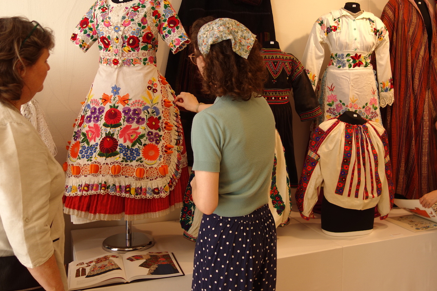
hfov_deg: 49.0
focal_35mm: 39
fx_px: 473
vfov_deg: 34.2
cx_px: 279
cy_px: 127
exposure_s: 1/100
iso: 100
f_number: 1.8
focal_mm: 10.4
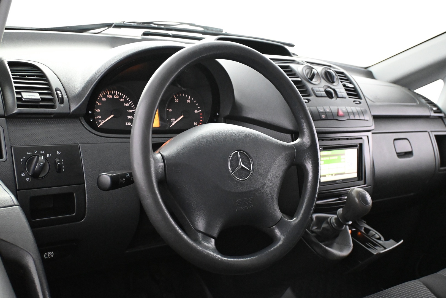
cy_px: 149
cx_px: 223
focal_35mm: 37
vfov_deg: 36.2
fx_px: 455
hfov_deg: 52.2
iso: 6400
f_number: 4.2
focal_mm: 24.5
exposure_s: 1/40
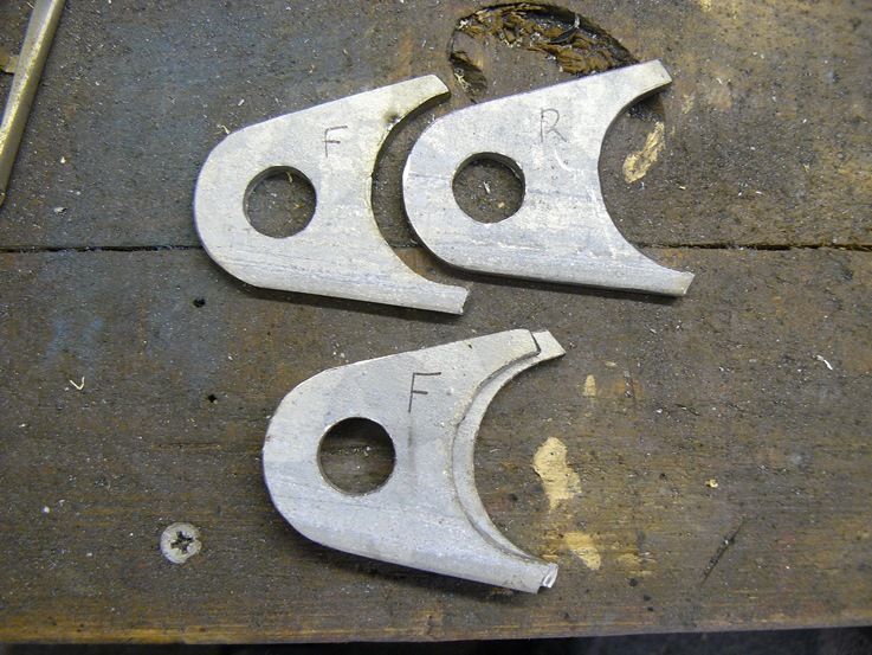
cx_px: 436
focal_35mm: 36
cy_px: 328
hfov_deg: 51.3
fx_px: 907
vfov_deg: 39.7
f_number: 2.8
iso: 200
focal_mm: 6
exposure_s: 1/25
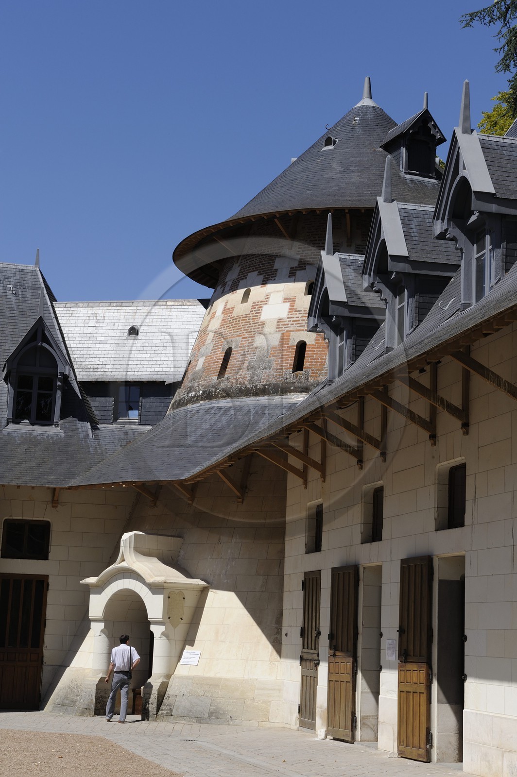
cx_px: 258
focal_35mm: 62
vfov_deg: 32.4
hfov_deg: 21.9
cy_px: 388
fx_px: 1338
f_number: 18
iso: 200
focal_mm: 62
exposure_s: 1/160
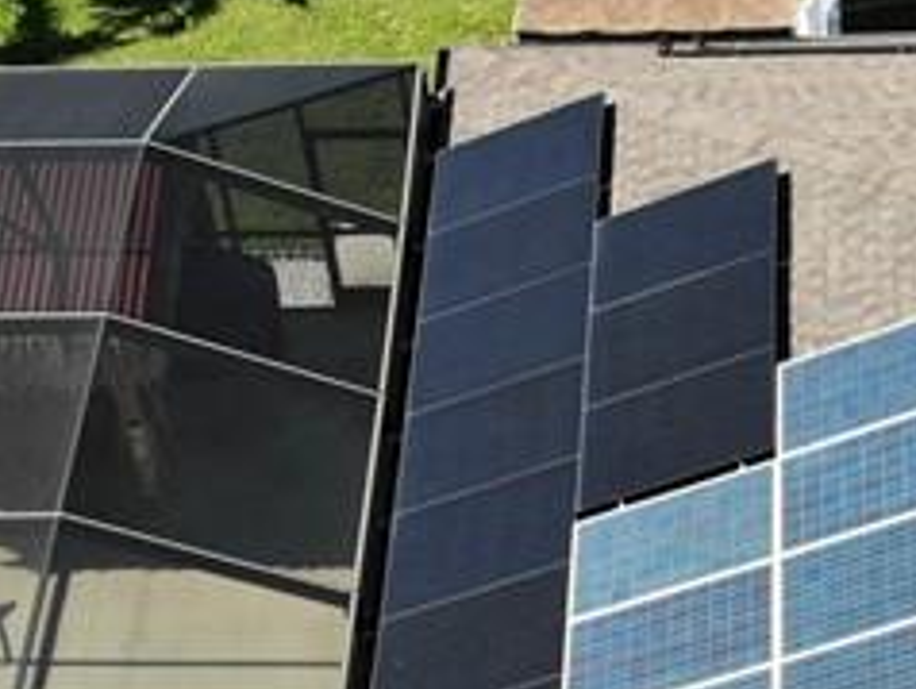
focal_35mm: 103
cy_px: 722
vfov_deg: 14.1
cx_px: 858
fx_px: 2728
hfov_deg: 18.7
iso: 107
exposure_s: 1/589
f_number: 2.8
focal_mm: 4.5
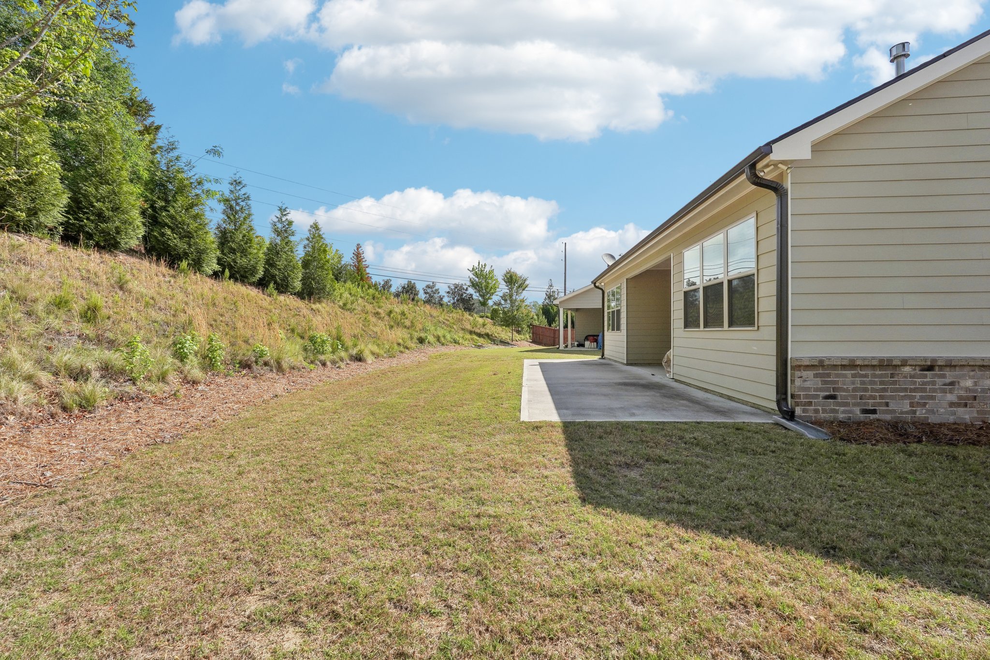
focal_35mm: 16
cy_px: 330
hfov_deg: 96.7
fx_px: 440
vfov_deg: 73.7
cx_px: 495
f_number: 8
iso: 400
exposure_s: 1/1600
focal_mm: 16
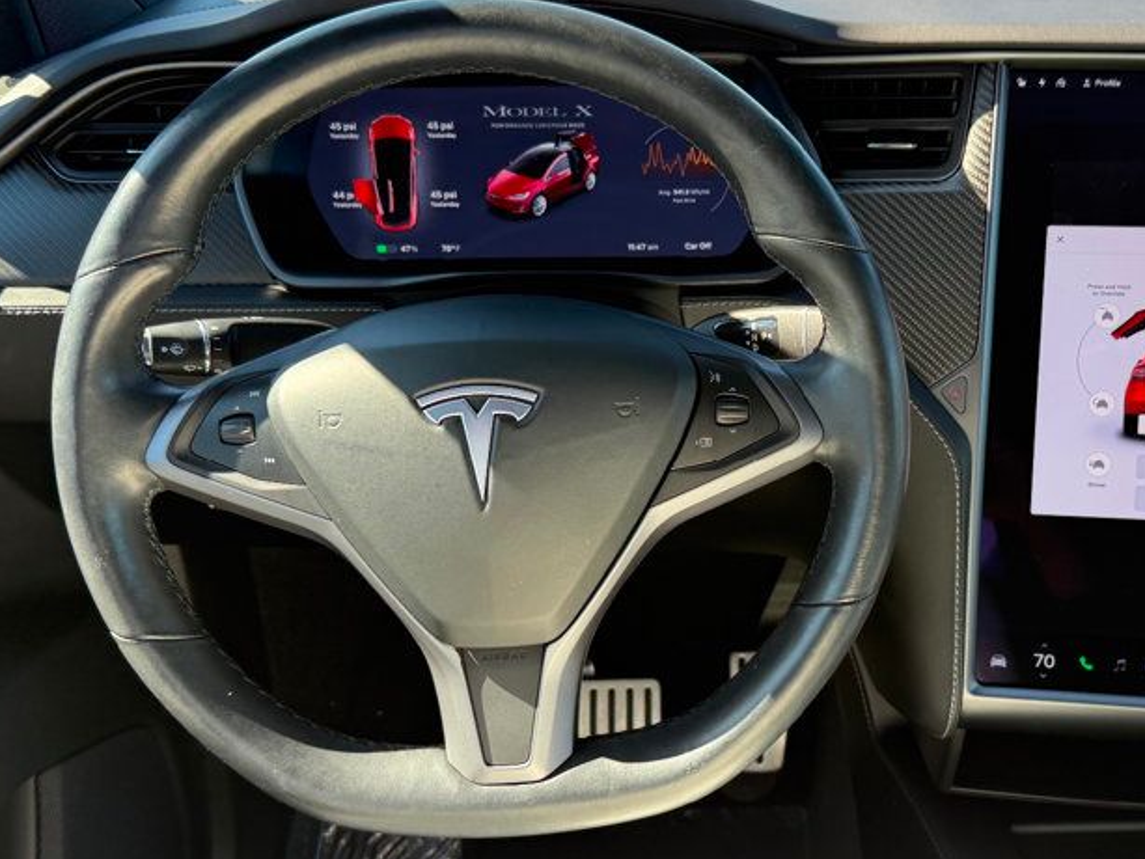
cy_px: 492
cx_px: 731
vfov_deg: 35.9
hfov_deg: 46.3
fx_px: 1324
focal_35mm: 40
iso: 100
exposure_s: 1/336
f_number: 1.78
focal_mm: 6.76
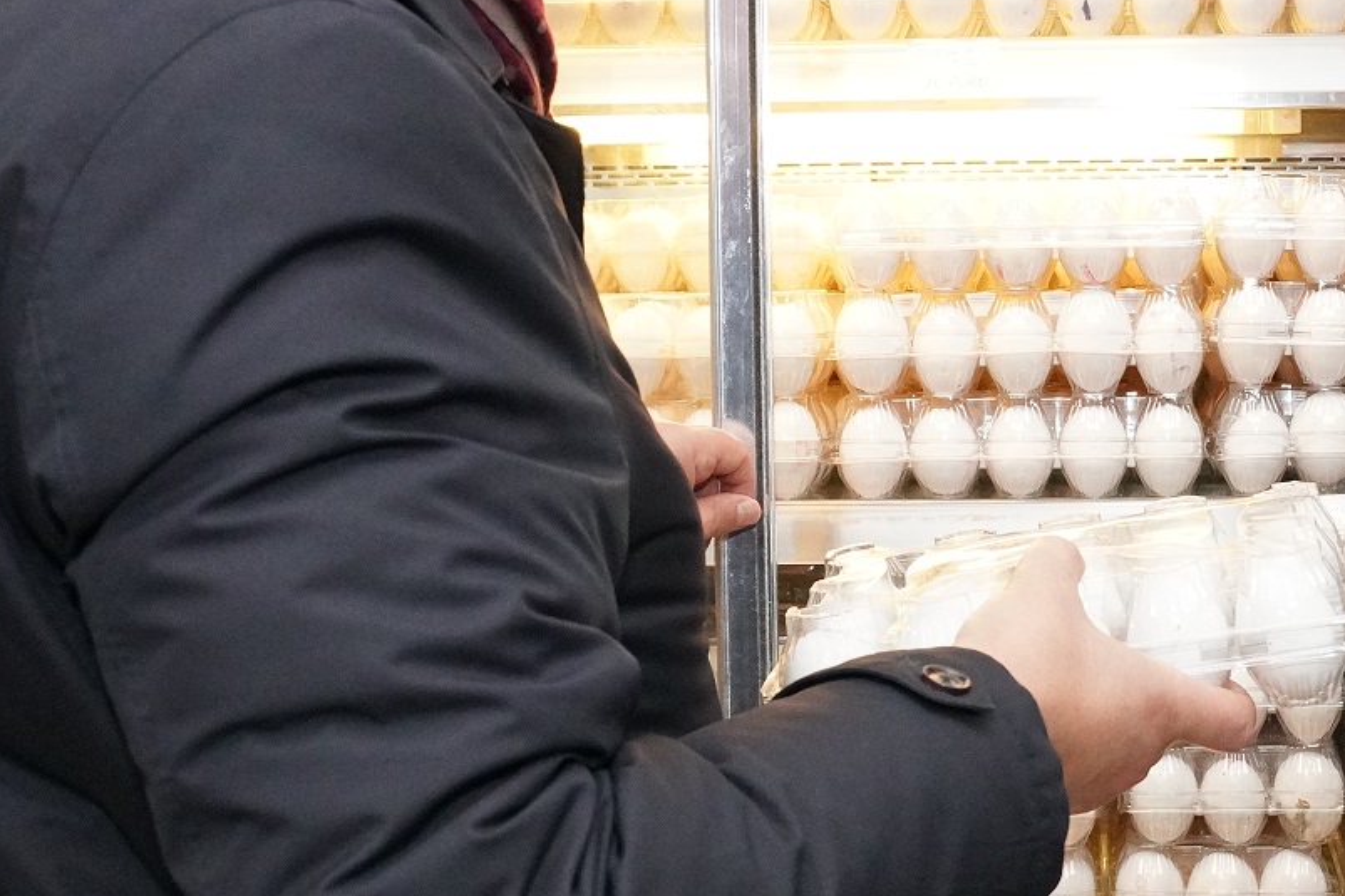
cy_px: 561
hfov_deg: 28.1
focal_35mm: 71
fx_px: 2652
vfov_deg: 19.1
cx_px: 983
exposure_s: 1/250
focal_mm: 24
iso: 6400
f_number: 5.6
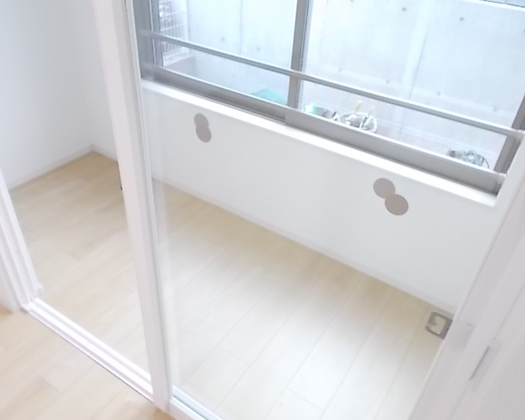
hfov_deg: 62.2
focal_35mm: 28
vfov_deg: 51.5
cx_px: 265
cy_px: 211
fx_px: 435
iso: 200
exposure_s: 1/15
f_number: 3.2
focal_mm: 4.6
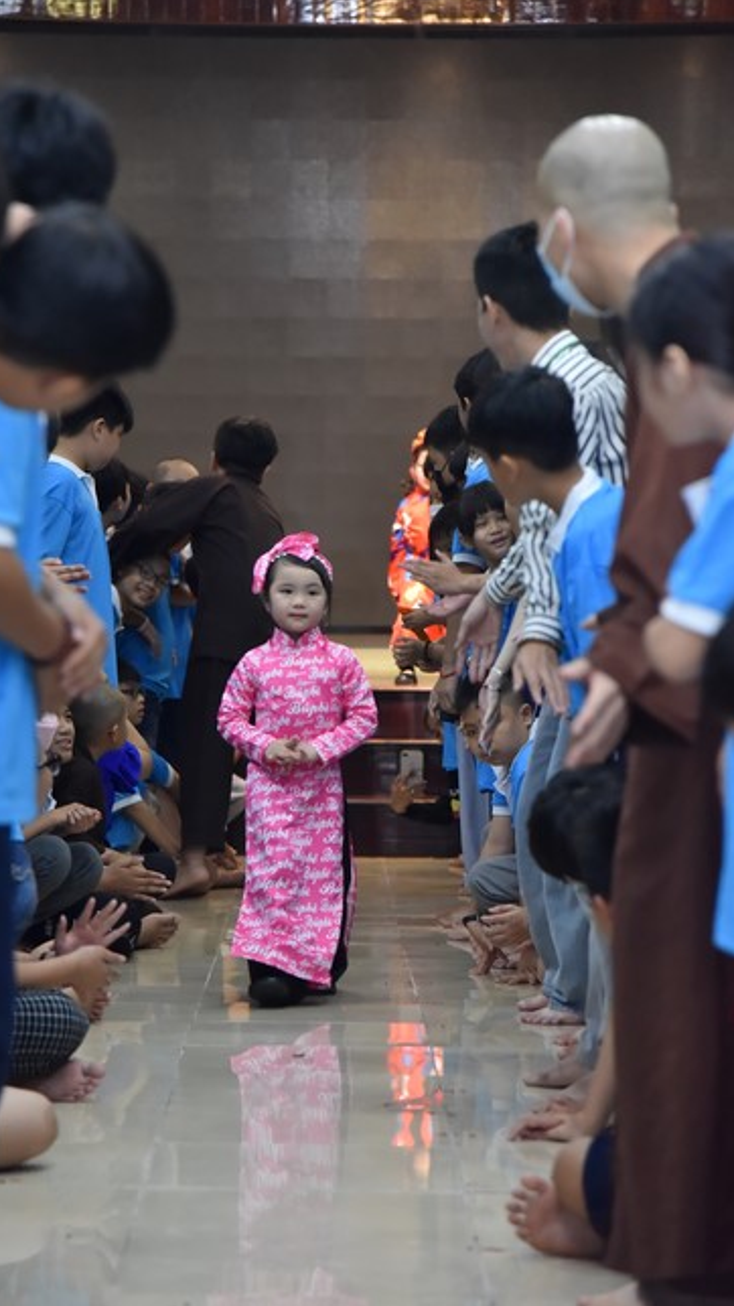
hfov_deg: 9.5
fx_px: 4397
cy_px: 651
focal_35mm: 127
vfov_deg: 16.9
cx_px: 302
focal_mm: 120
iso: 3200
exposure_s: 1/125
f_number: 4.5
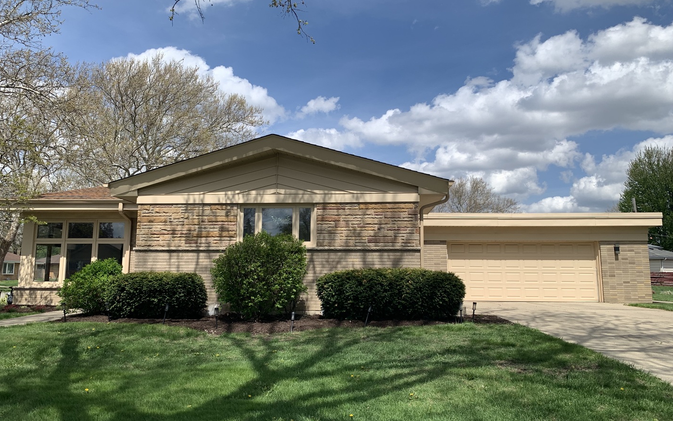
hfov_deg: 66.5
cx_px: 332
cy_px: 194
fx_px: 514
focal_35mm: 28
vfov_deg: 44.5
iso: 25
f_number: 1.8
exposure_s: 1/3086
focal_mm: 4.25
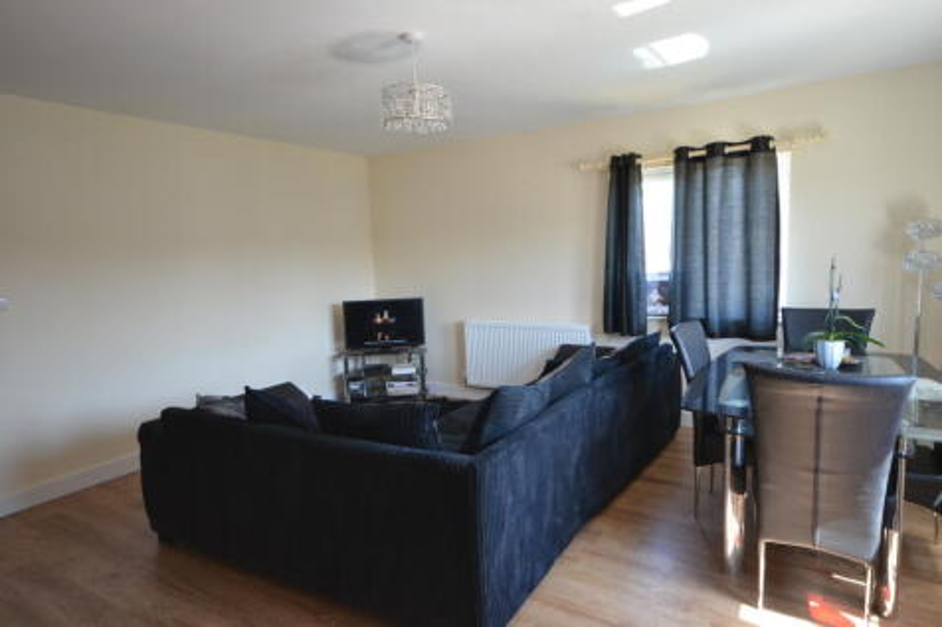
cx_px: 471
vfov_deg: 59.5
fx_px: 549
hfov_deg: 81.2
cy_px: 314
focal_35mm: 21
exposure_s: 1/60
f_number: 4.8
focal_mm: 14
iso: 720
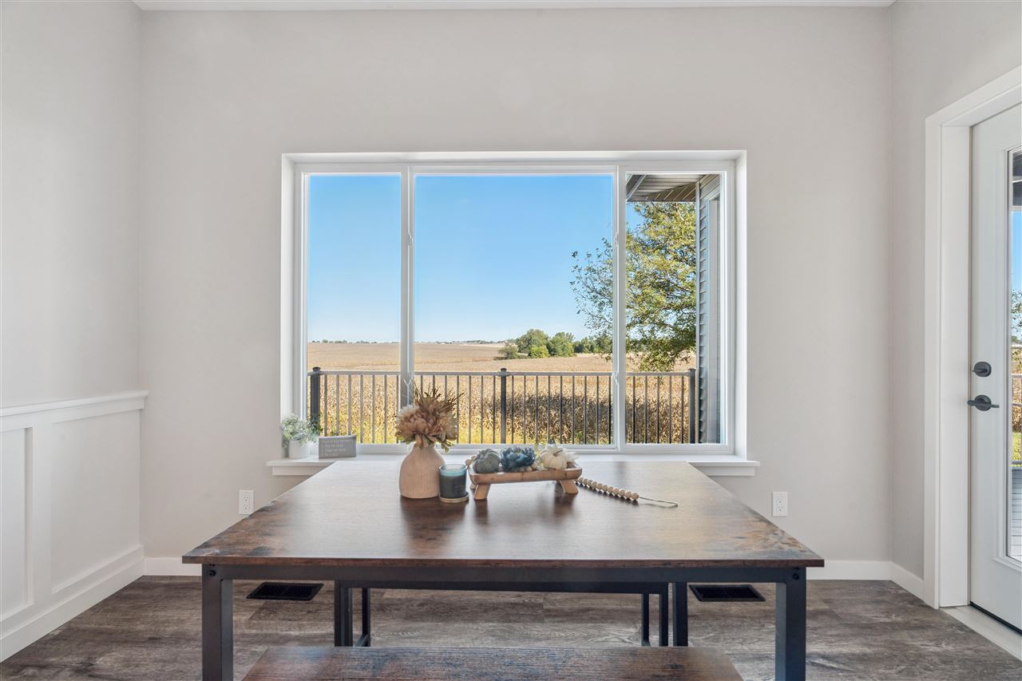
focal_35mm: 16
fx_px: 454
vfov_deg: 73.7
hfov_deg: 96.7
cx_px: 511
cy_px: 340
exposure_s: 1/60
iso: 400
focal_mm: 16
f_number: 10
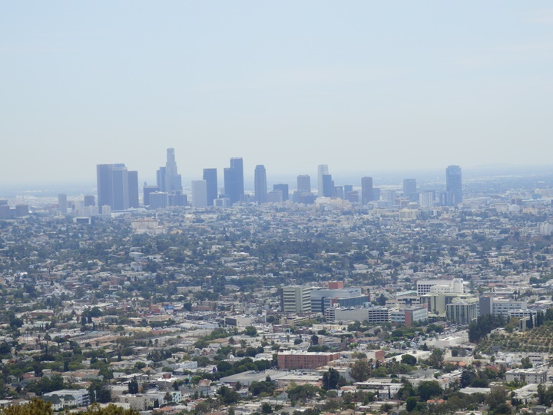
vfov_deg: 14.0
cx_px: 276
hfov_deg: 18.5
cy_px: 208
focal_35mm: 106
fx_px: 1693
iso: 80
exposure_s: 1/500
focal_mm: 19
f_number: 5
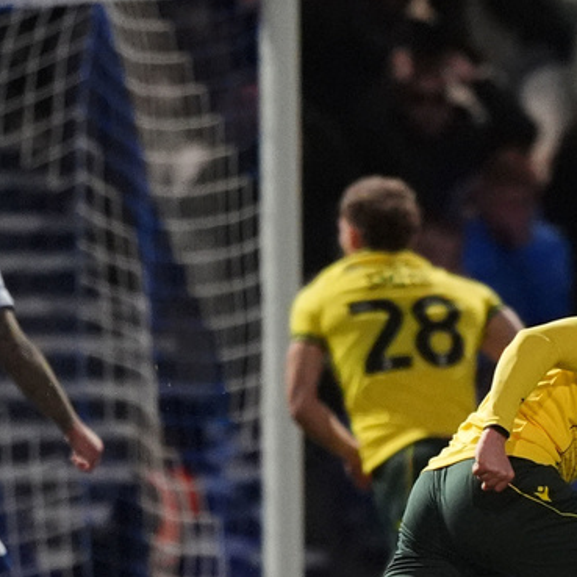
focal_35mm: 944
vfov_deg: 1.9
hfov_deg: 1.9
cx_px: 396
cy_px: 468
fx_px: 17802
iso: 5000
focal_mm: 400
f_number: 2.8
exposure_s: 1/1600
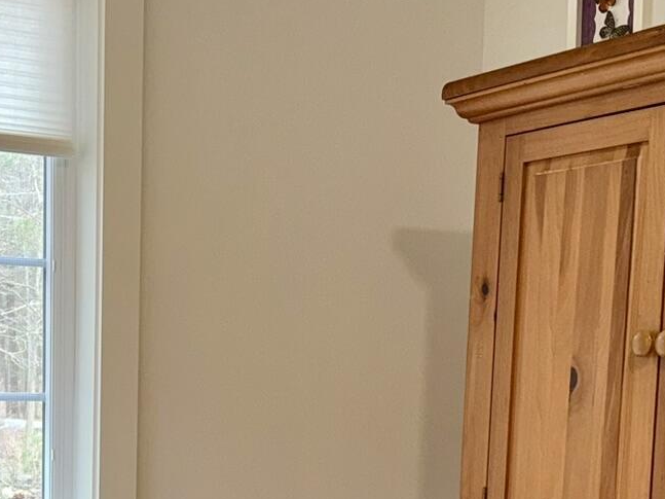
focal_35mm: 76
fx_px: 1460
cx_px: 187
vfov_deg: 18.8
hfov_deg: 25.4
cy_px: 505
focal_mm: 6.76
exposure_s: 1/120
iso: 125
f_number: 1.78
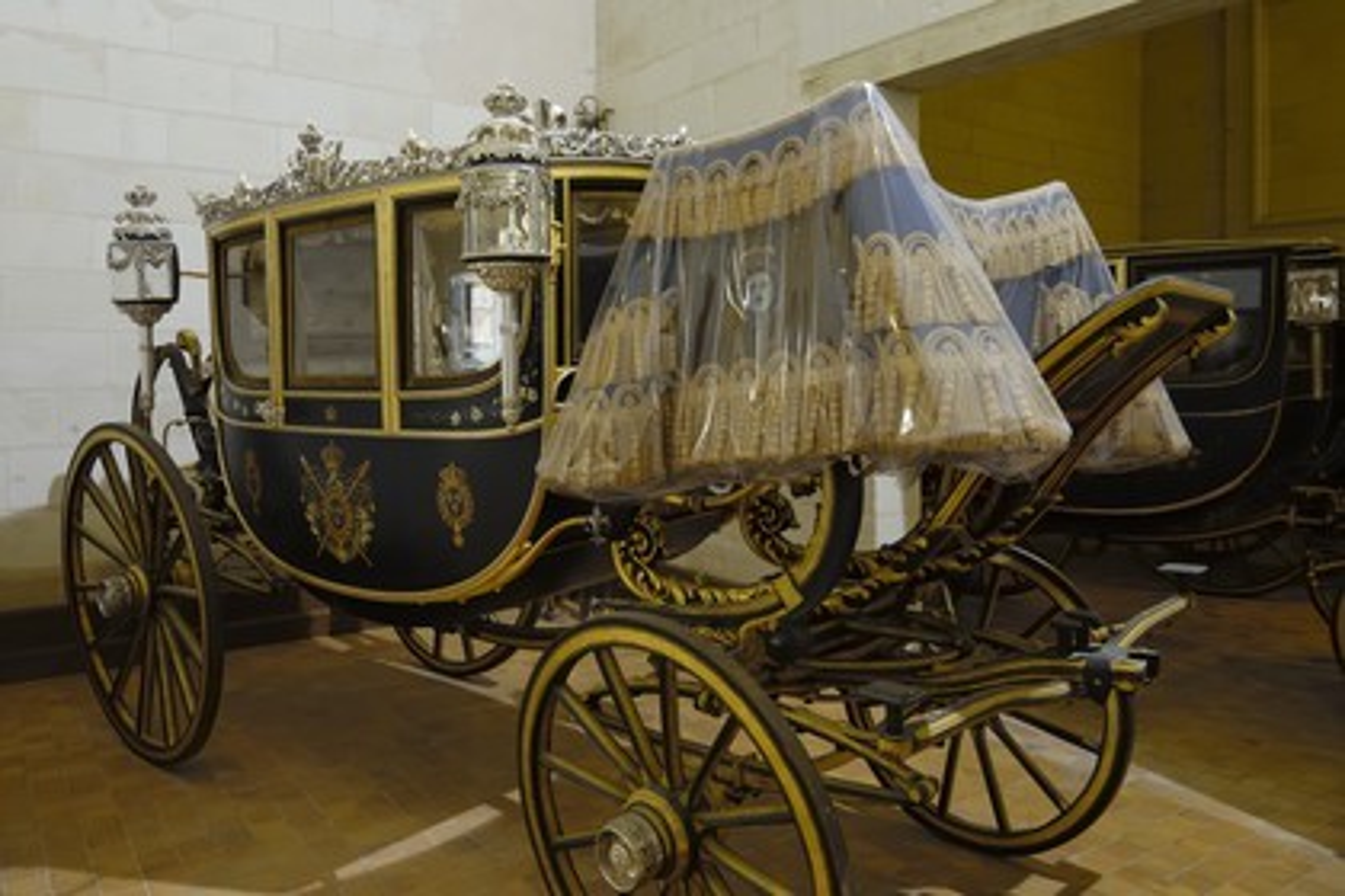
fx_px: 785
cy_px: 448
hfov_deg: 81.2
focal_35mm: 21
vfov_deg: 59.5
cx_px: 672
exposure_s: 1
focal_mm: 14
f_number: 5.6
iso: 100
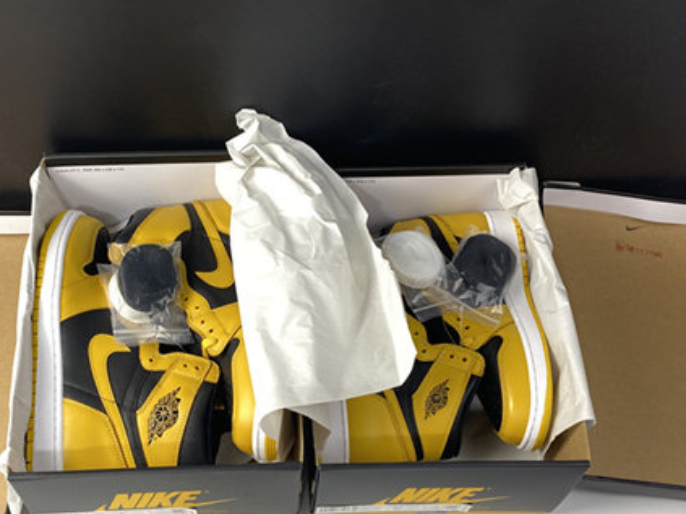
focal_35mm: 43
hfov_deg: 43.6
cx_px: 272
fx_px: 852
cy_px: 377
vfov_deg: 33.0
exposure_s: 1/100
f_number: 1.8
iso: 100
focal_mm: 4.25
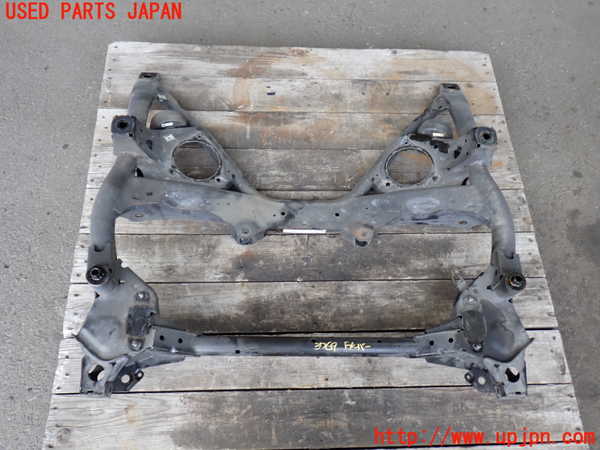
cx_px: 300
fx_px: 520
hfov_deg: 60.0
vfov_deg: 46.8
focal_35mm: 30
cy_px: 225
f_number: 2.3
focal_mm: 5.4
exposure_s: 1/60
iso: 125
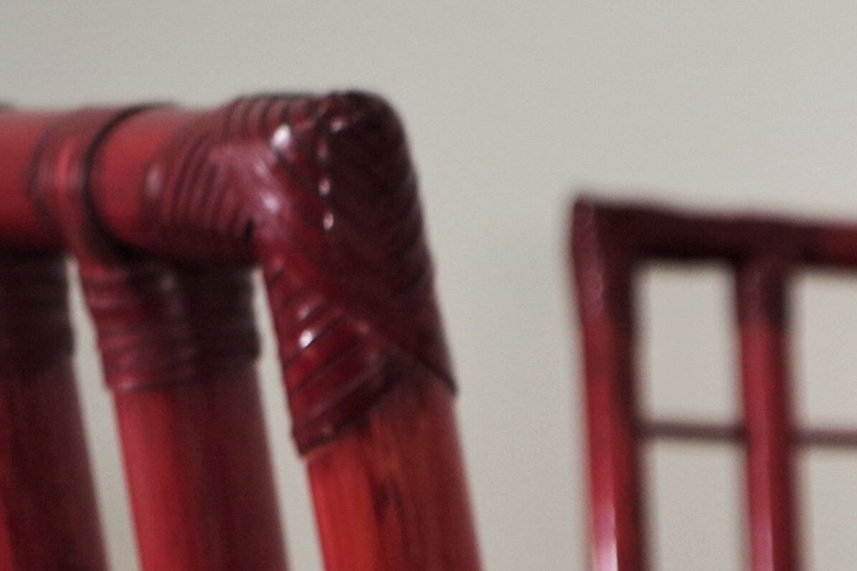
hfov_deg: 10.9
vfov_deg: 8.0
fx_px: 4070
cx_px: 1770
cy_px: 493
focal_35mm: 171
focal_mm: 24.38
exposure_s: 1/60
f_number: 4
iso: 200
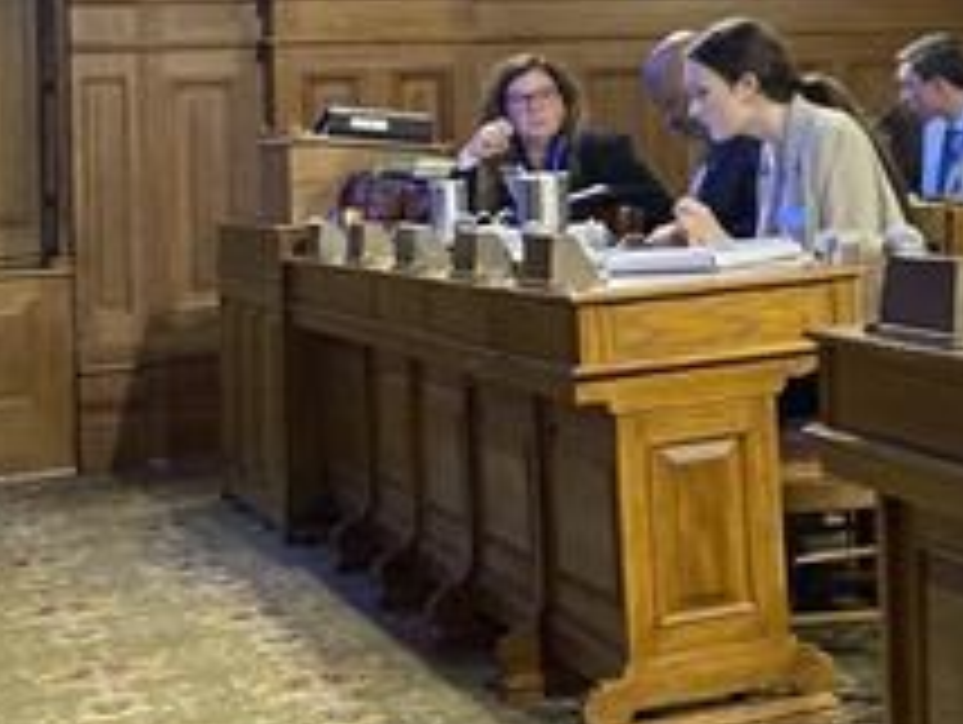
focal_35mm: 85
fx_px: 2367
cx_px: 1431
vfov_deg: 17.0
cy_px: 9
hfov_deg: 20.0
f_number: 1.8
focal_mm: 3.99
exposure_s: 1/30
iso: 320
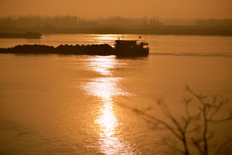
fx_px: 451
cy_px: 78
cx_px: 116
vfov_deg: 19.5
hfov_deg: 28.8
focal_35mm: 70
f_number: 2.8
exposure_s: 1/8000
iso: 100
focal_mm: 70
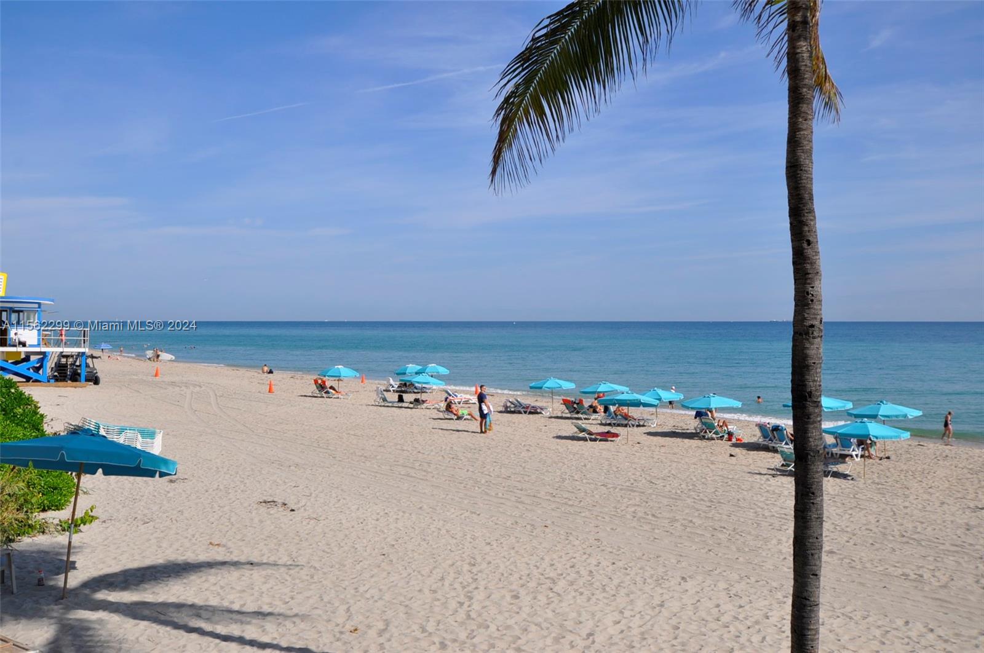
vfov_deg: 36.8
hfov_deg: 53.2
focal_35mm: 36
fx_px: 983
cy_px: 326
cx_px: 492
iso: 200
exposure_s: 1/400
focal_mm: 24
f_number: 10
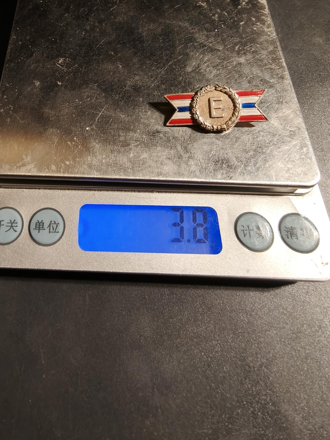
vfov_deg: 73.9
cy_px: 220
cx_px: 165
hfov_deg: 58.9
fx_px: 292
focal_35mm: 23
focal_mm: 2.32
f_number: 2
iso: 160
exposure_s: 1/90.7
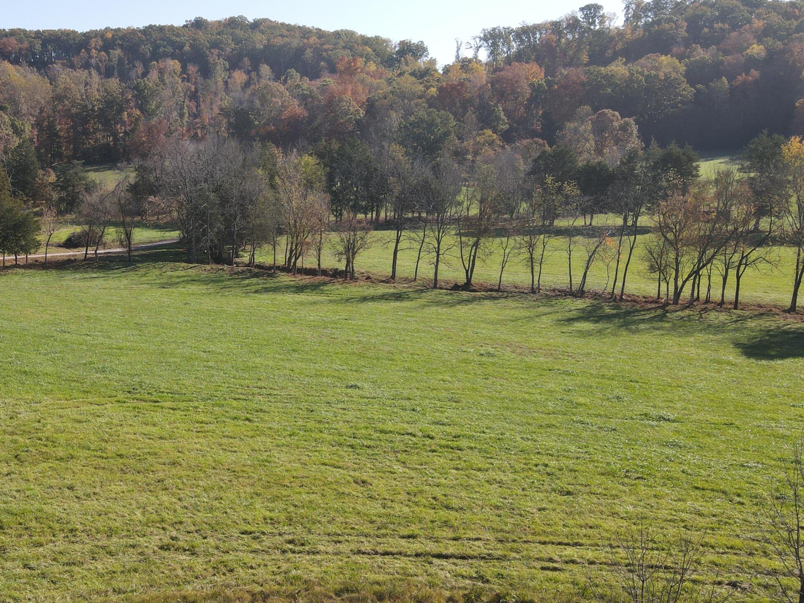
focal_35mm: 37
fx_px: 859
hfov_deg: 48.2
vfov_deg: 38.6
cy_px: 343
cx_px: 200
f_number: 2.8
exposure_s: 1/400
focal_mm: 4.5
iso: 100
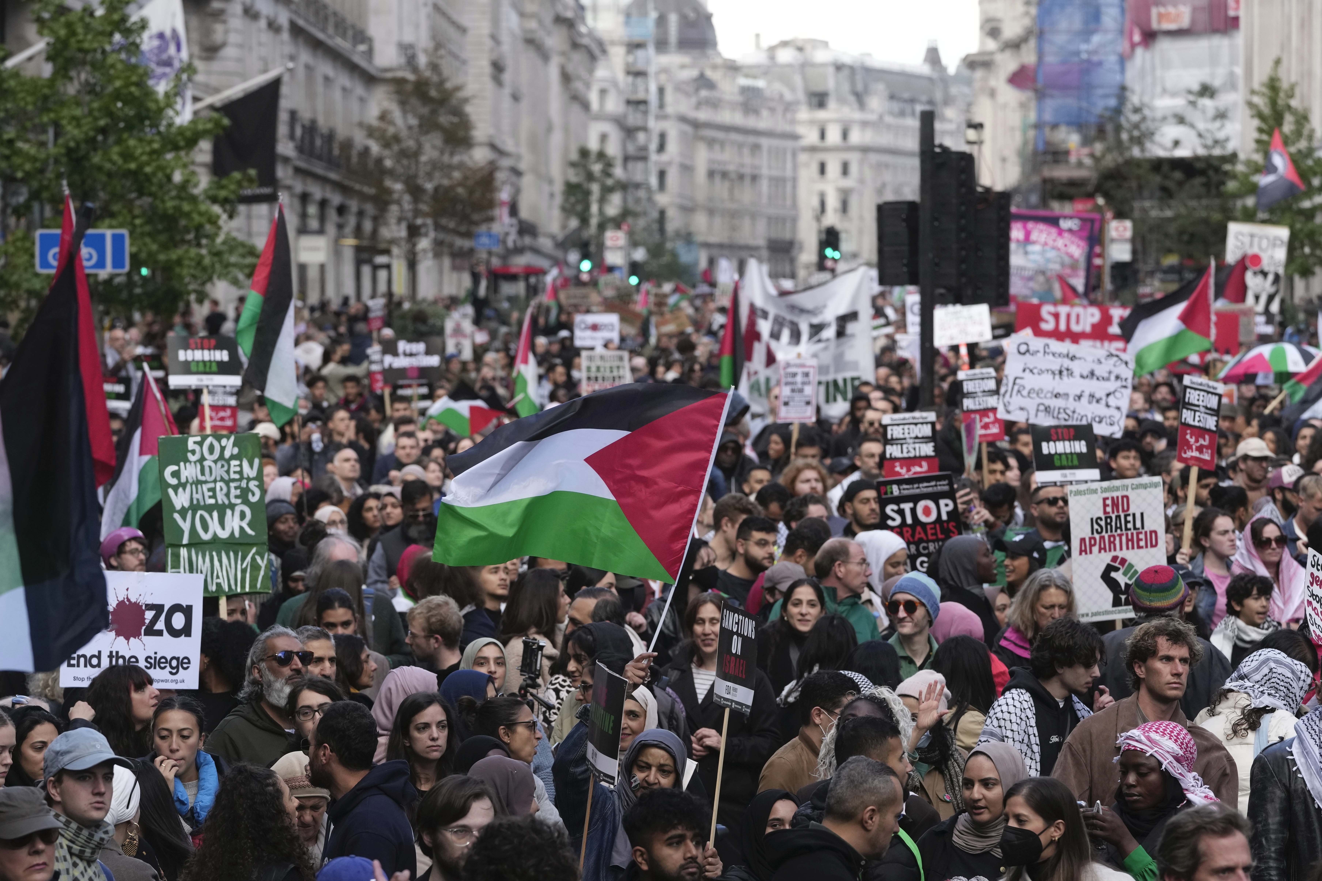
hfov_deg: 15.8
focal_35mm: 130
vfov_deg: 10.5
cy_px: 440
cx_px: 661
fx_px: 4773
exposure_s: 1/800
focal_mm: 130
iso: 1250
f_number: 5.6
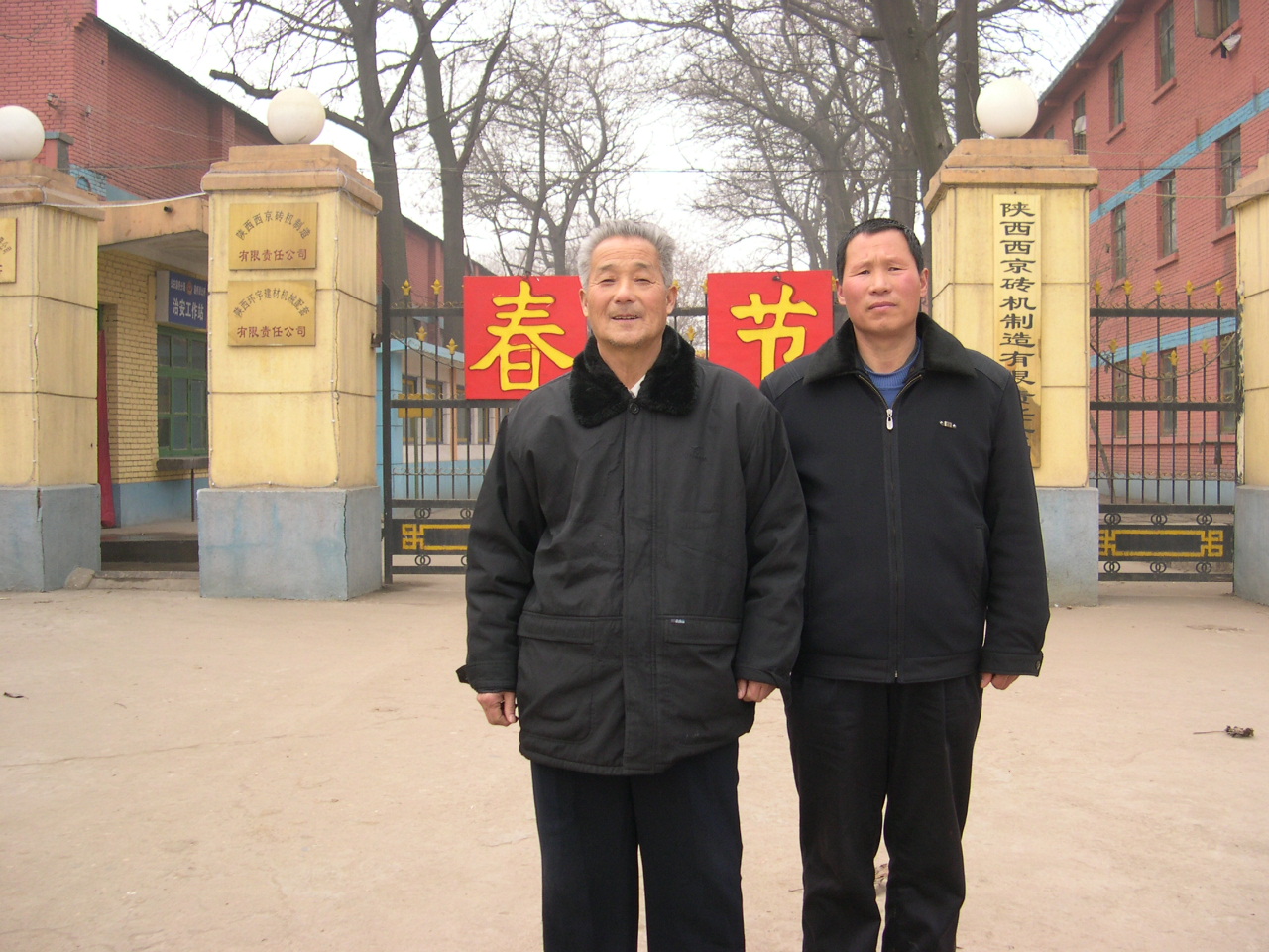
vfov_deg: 37.7
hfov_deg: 49.0
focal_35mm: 38
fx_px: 1393
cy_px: 476
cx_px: 634
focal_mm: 8
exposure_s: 1/280
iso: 100
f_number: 2.8
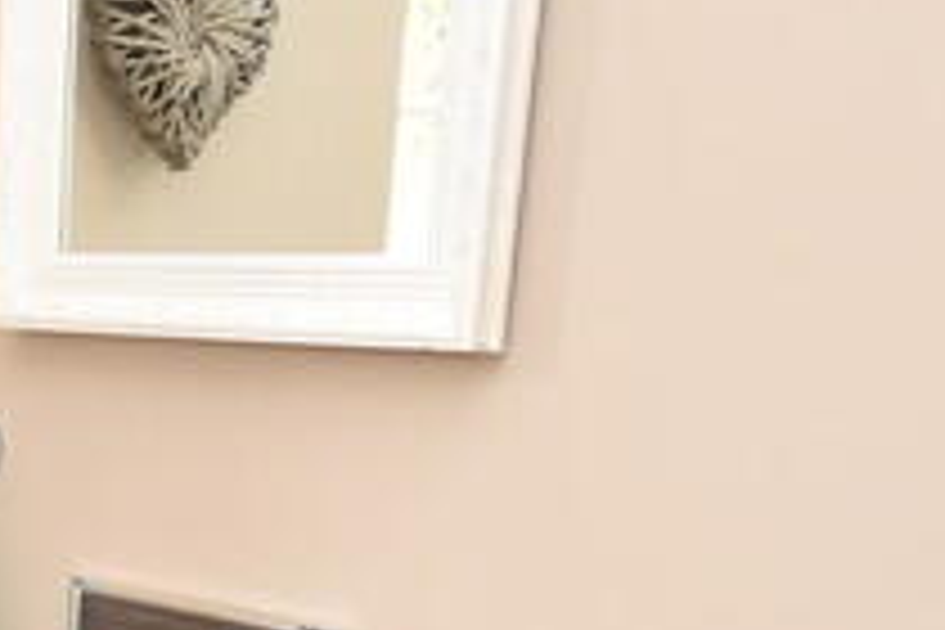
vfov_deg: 17.5
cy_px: 830
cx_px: -306
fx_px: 1916
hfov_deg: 24.1
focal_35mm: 73
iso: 800
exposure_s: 1/160
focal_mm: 10
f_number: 4
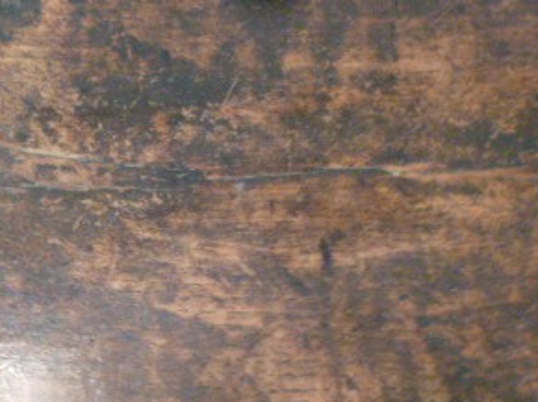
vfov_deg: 27.5
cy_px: 207
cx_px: 43
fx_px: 823
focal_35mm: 53
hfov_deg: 34.0
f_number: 2.5
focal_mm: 4.3
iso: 400
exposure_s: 1/8
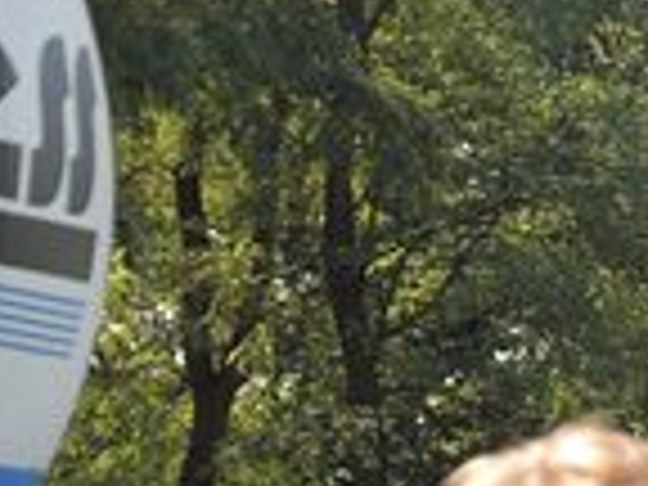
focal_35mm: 492
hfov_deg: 3.9
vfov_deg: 3.0
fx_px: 9210
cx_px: 1746
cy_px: 1204
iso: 400
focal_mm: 58
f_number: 5.6
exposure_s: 1/500
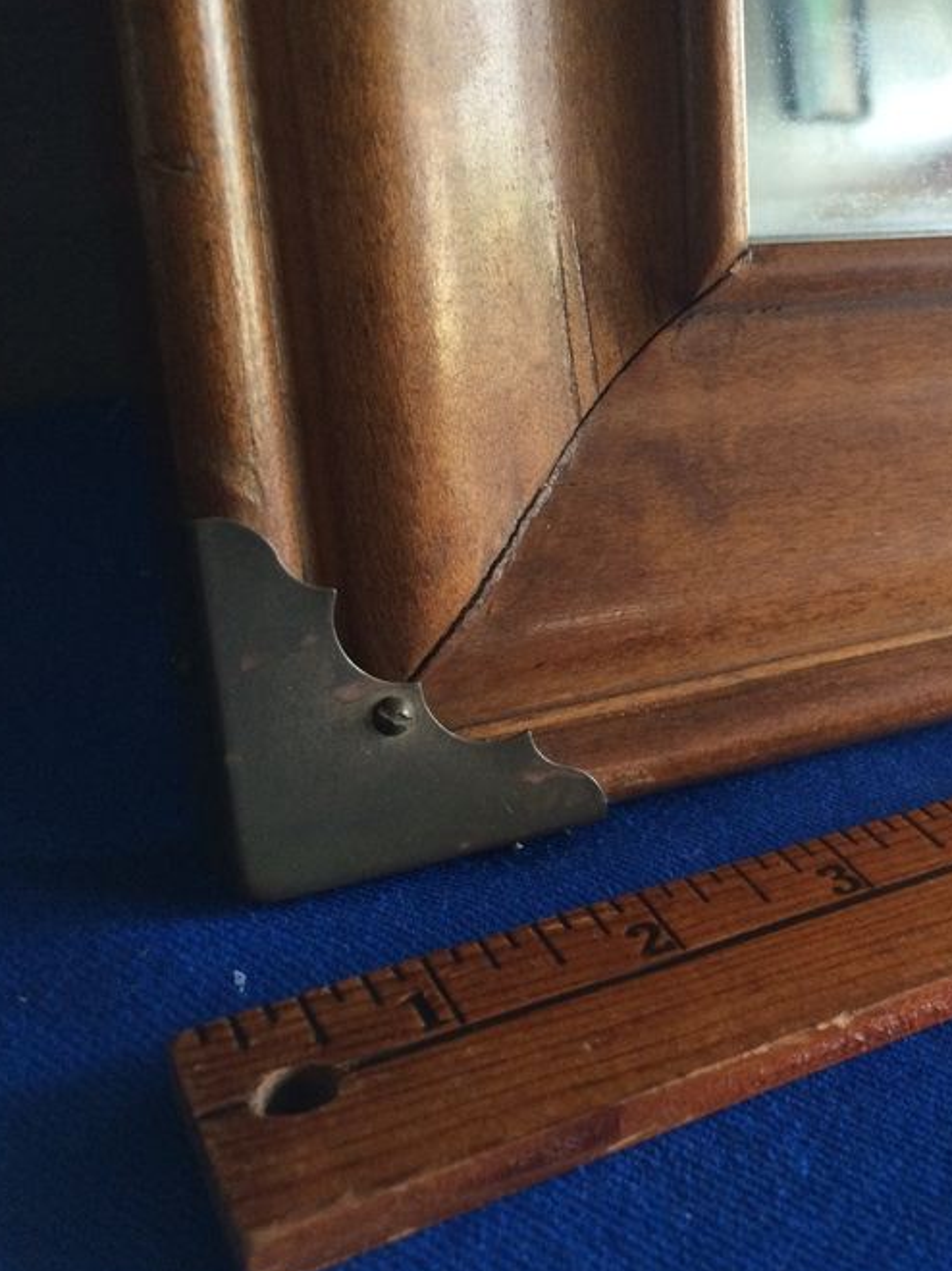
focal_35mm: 41
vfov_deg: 45.8
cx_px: 844
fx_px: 1504
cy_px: 643
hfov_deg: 33.4
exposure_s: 1/30
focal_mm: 4.12
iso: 64
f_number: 2.2
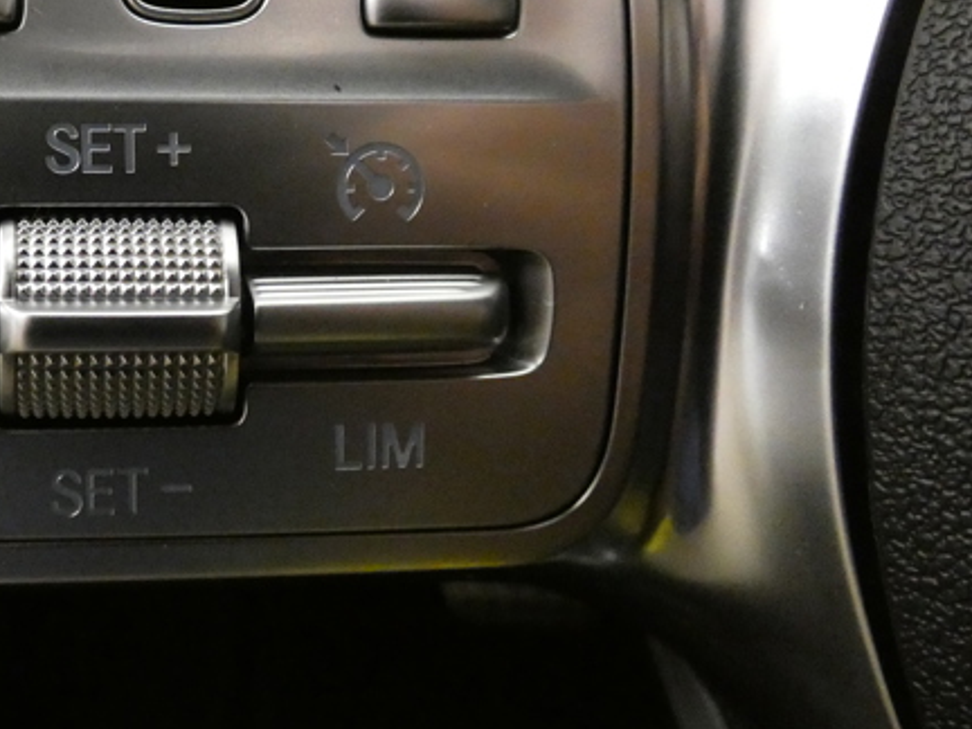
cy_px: 256
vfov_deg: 38.3
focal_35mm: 37
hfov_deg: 46.5
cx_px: 146
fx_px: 1039
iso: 1600
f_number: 2.8
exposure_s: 1/40
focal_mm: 3.6
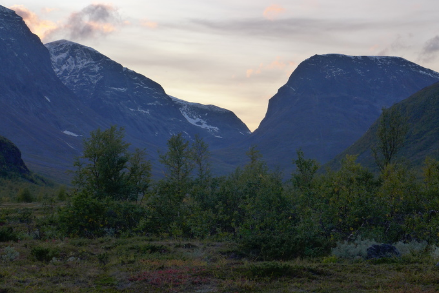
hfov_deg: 27.3
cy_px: 142
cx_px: 226
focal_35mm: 74
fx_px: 903
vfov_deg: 18.4
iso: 125
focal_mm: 13.7
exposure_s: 1/200
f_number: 2.8
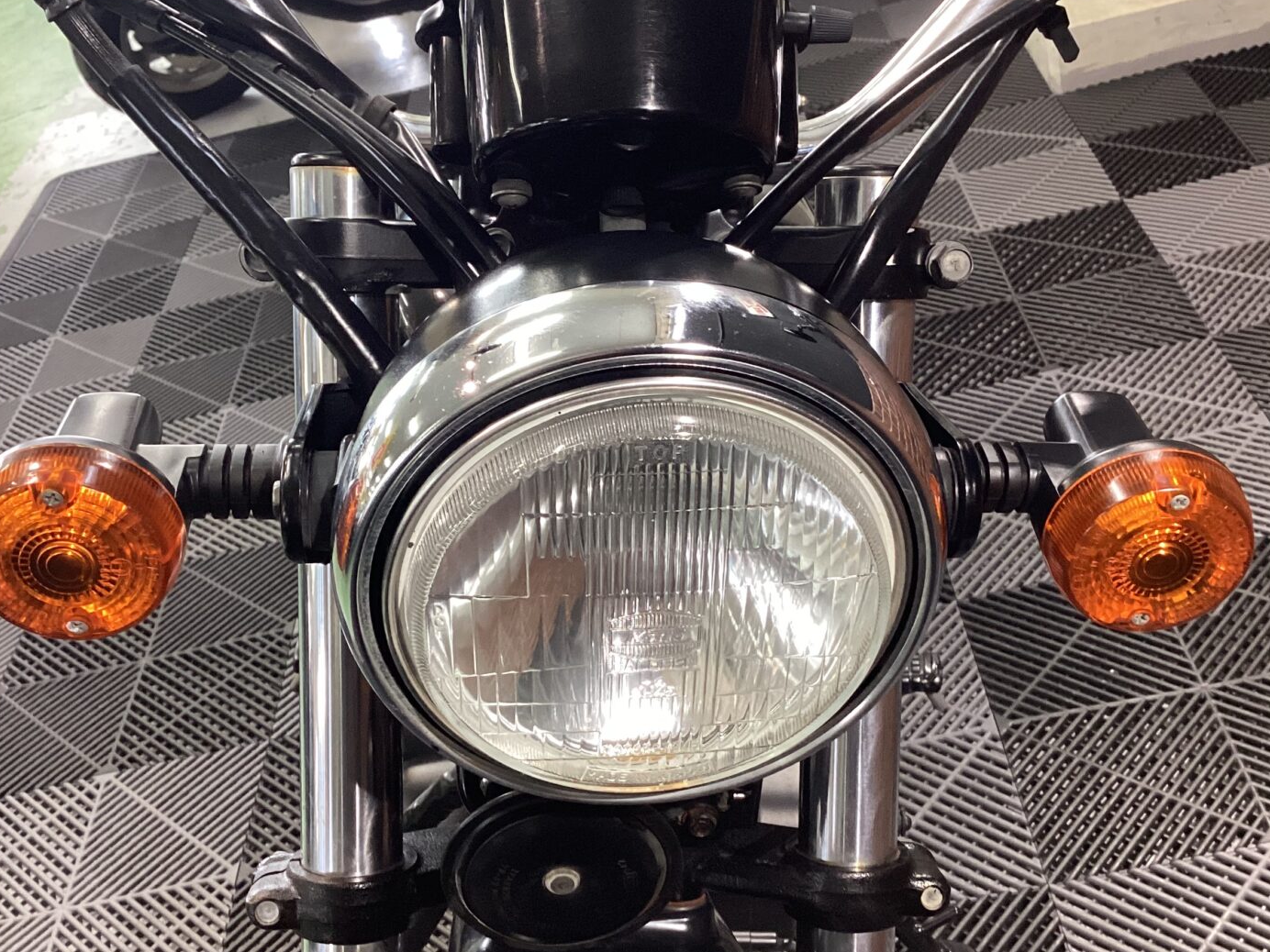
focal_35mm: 43
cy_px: 489
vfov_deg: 33.6
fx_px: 1578
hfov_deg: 43.8
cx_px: 607
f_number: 2.4
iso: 320
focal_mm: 3.3
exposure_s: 1/60
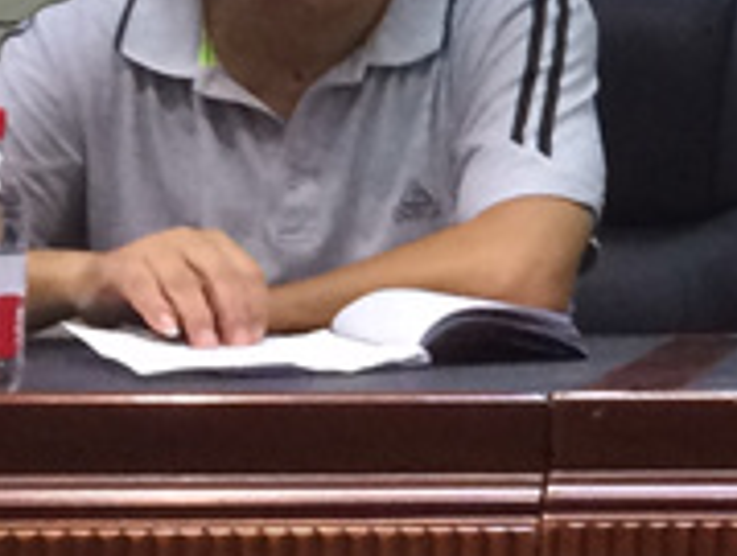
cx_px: 1733
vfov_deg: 7.6
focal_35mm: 194
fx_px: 4139
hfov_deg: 9.2
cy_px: -169
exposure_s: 1/33
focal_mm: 4.15
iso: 200
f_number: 2.2
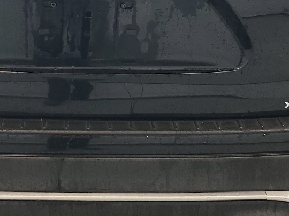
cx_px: 76
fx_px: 643
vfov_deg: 18.7
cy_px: 11
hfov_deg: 25.1
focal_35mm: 77
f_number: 1.5
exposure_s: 1/60.2
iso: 90
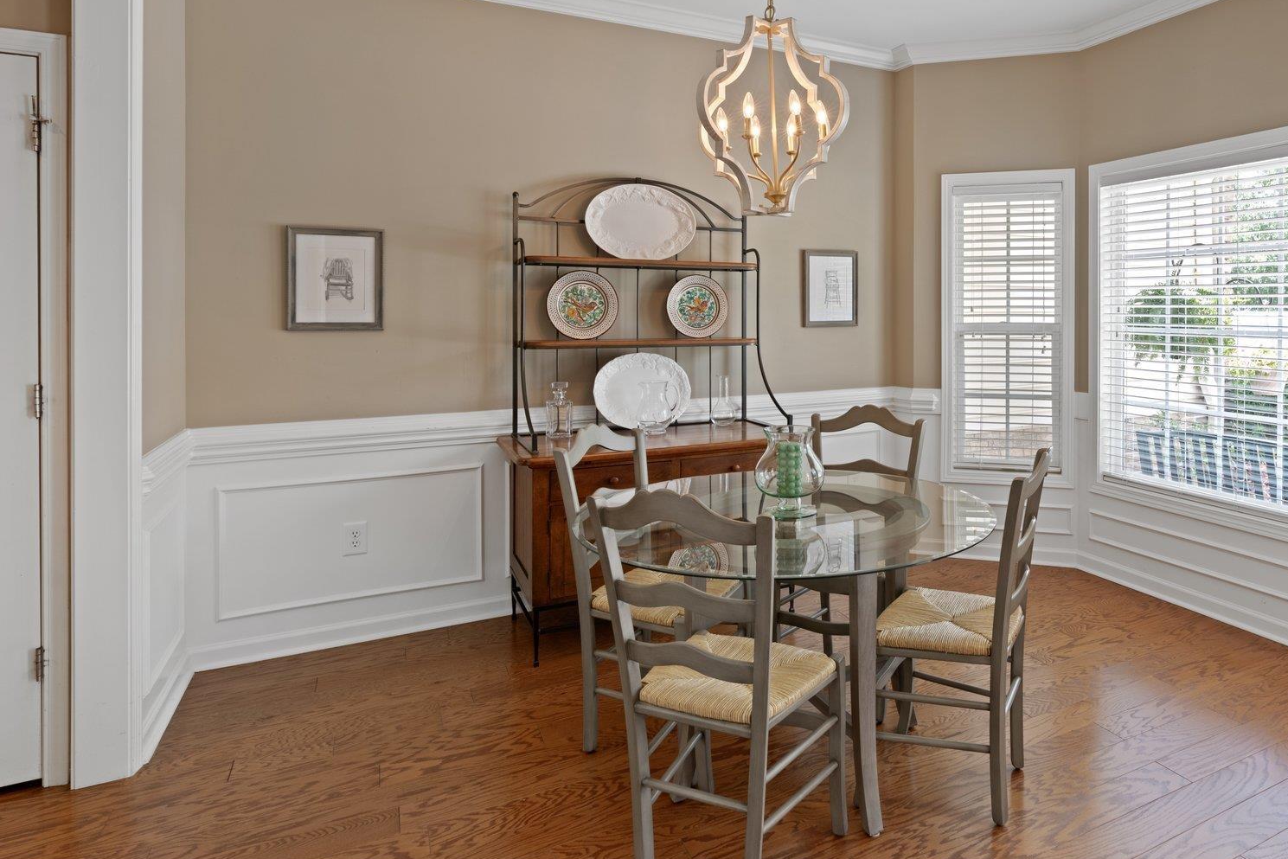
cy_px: 309
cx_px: 844
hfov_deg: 76.4
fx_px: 787
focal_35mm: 22
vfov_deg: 56.4
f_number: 9
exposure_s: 1/2
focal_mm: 16
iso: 200
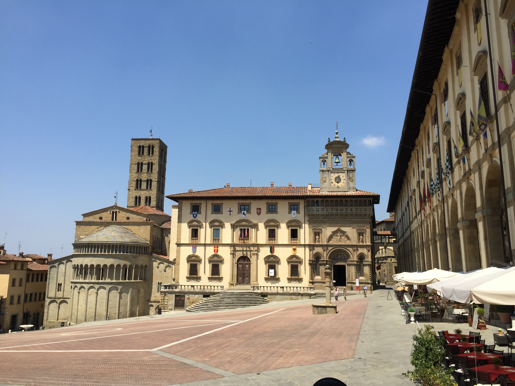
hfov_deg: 61.7
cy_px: 193
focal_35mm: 29
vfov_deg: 48.2
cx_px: 258
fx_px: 431
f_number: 2.2
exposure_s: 1/1980
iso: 32
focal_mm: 4.15
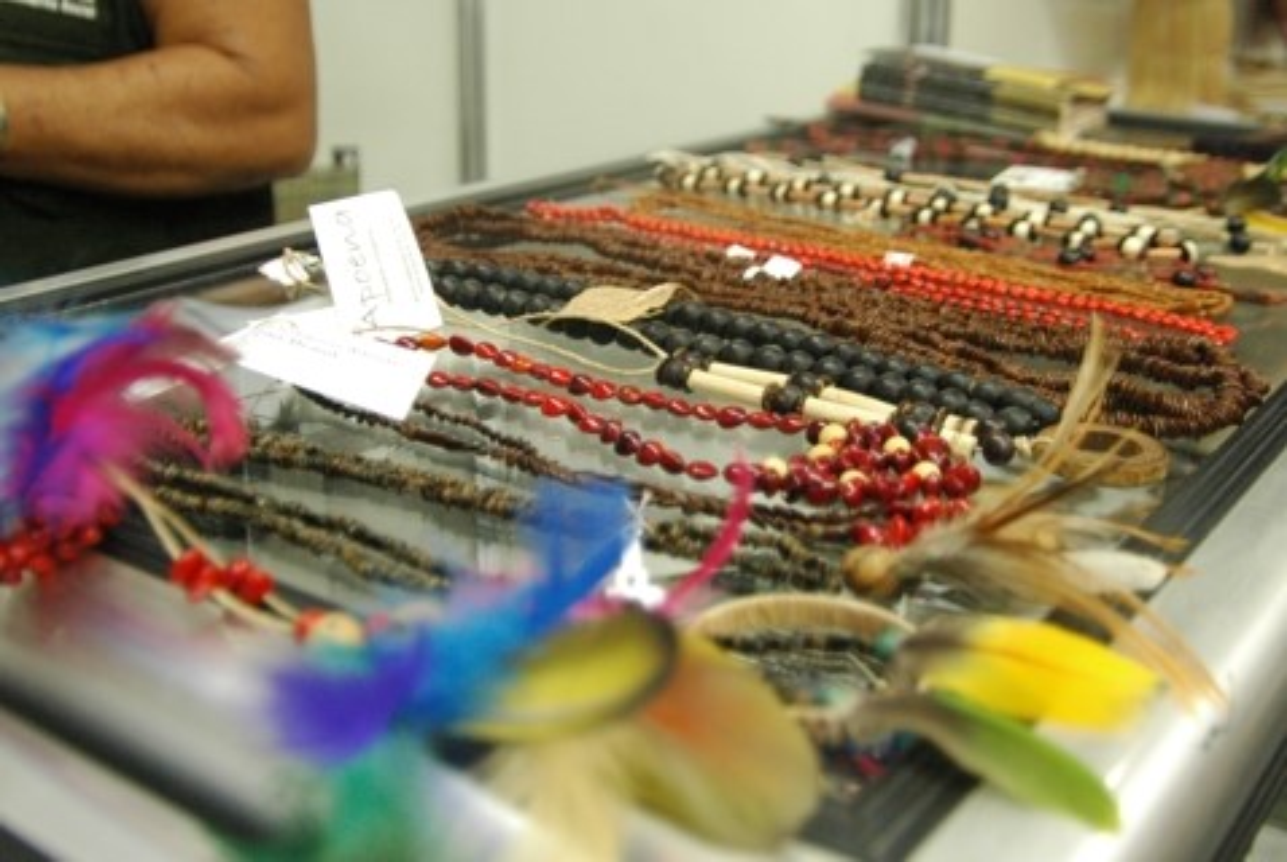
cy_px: 431
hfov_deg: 53.1
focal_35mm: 36
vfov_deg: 37.0
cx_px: 644
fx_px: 1289
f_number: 3.5
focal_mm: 24
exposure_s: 1/50
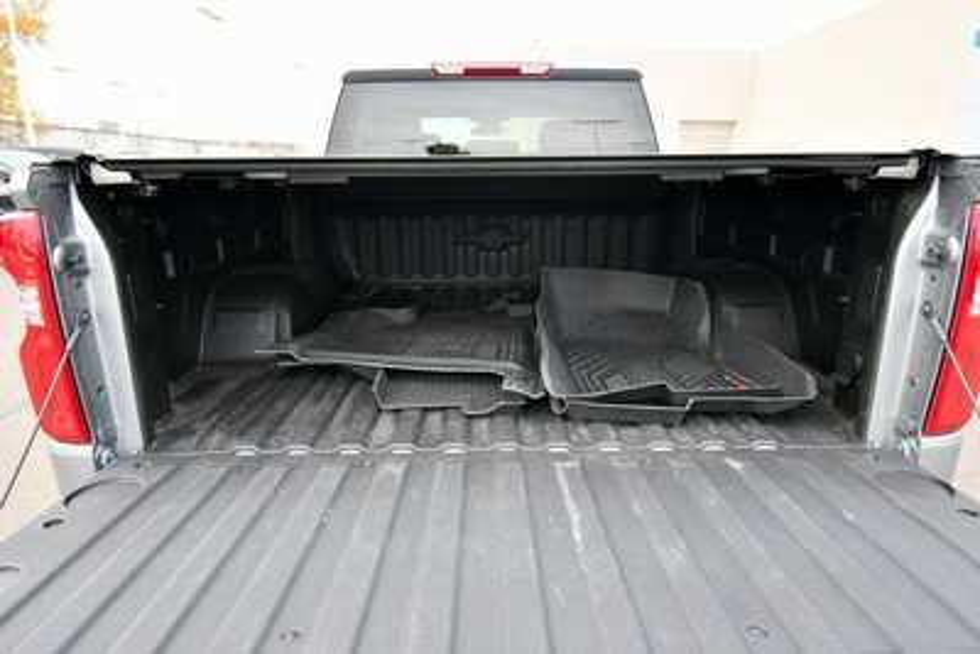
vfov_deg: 59.5
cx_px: 490
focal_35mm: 21
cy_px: 327
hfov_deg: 81.2
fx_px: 572
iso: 450
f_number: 5
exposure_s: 1/250
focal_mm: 14
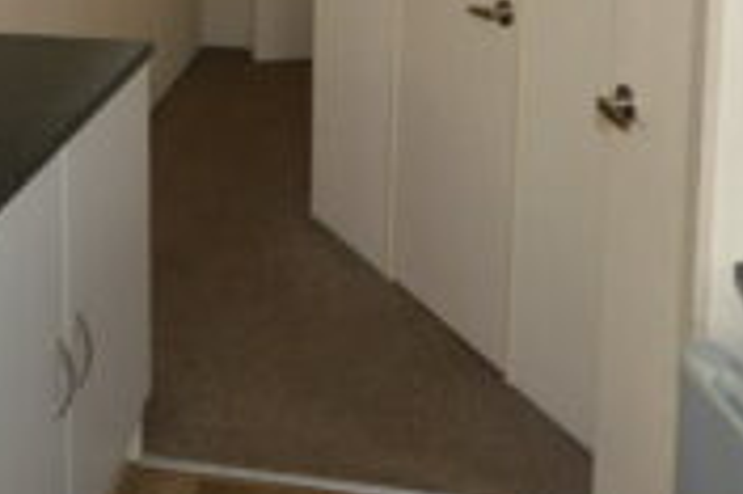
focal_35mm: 46
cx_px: 236
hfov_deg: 42.1
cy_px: -135
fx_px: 948
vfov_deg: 25.4
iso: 560
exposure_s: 1/60
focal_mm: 10
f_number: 4
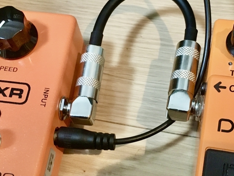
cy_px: 125
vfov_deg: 24.2
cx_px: 135
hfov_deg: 32.1
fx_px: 406
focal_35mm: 60
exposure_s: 1/17
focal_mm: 4.15
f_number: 2.2
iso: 400
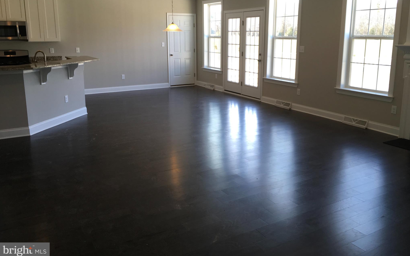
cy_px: 104
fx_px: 346
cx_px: 206
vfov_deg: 40.4
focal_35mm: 31
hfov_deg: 61.2
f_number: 2.2
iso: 25
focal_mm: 4.15
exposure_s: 1/45
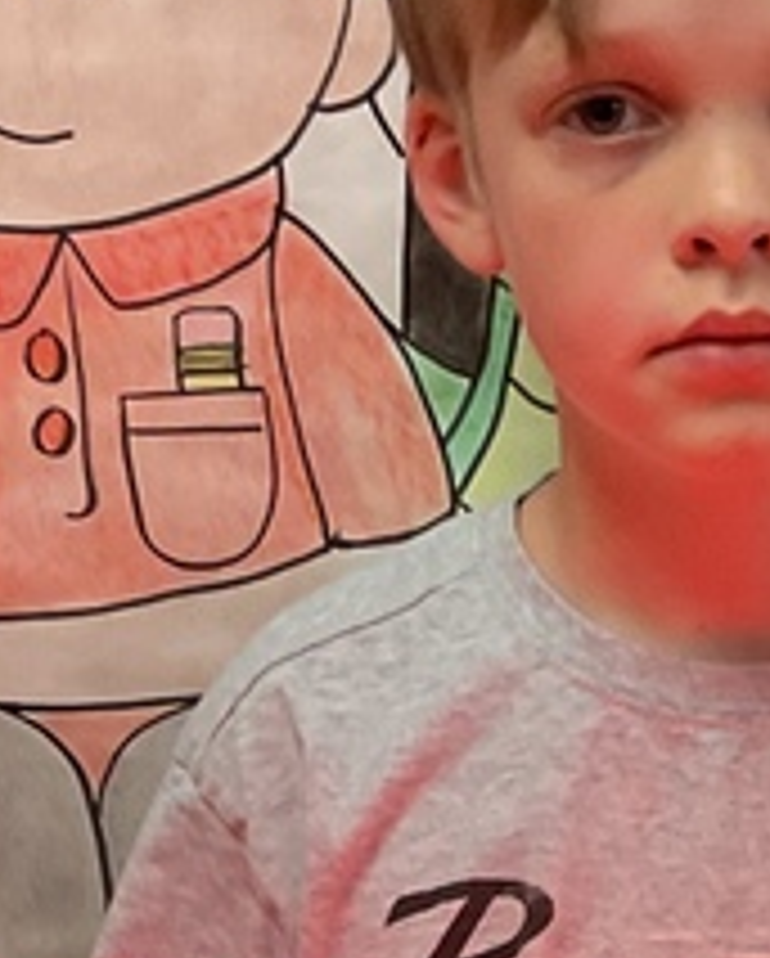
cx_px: 851
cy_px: 1160
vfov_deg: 13.7
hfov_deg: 11.2
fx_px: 3866
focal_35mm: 136
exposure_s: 1/60
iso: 160
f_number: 1.8
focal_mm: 3
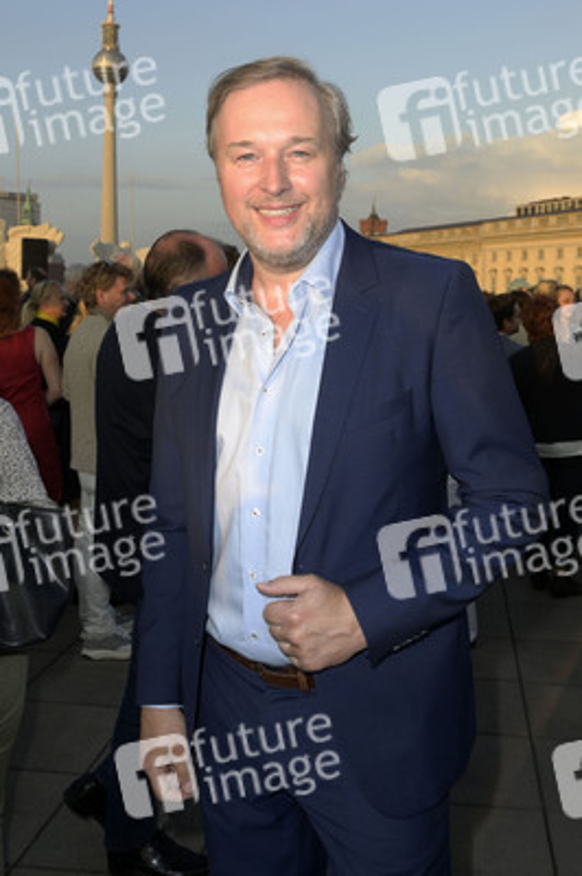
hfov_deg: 41.0
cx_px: 291
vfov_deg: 58.8
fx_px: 777
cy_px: 438
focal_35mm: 32
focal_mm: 32
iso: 500
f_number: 9
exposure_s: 1/250
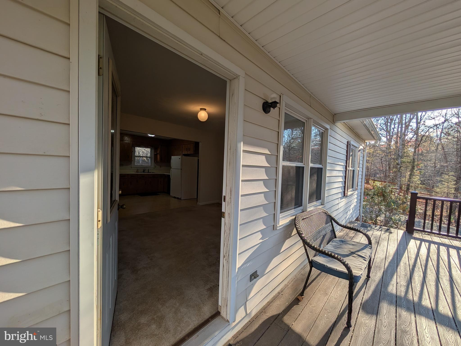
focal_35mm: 12
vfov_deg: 94.5
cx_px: 230
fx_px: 160
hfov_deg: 110.5
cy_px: 173
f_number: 1.7
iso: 43
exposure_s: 1/836
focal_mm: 2.02
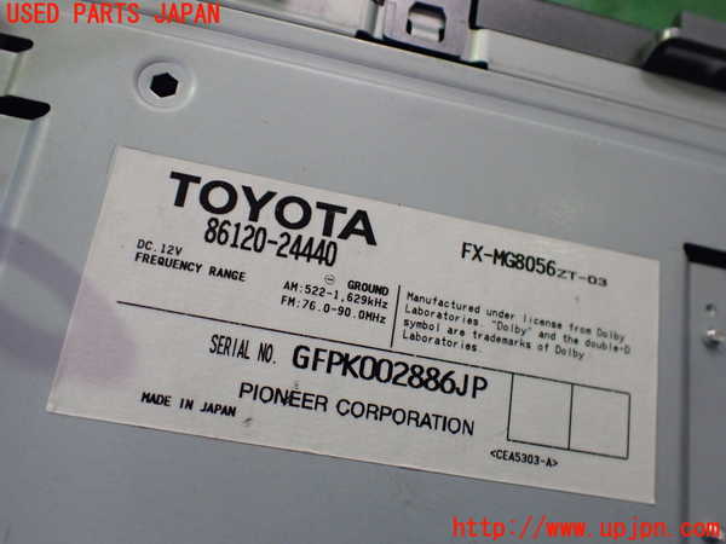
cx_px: 363
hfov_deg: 60.0
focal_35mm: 30
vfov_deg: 46.8
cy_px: 272
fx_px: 629
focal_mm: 5.4
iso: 640
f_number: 2.3
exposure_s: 1/125
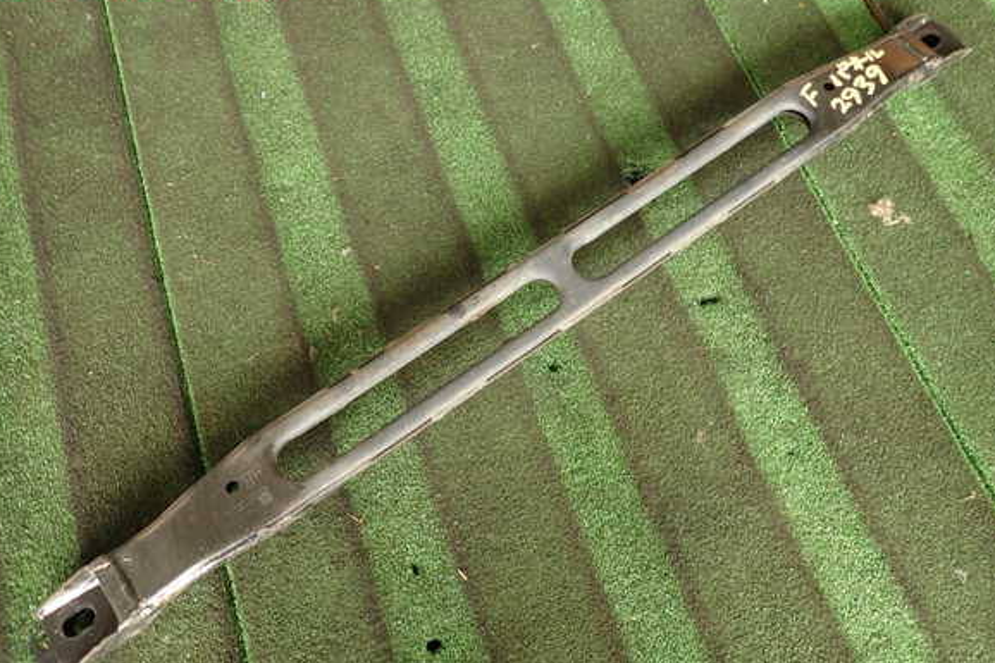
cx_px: 489
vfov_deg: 47.9
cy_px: 348
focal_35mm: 27
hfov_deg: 67.4
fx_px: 746
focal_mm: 4.5
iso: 200
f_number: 2
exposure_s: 1/60
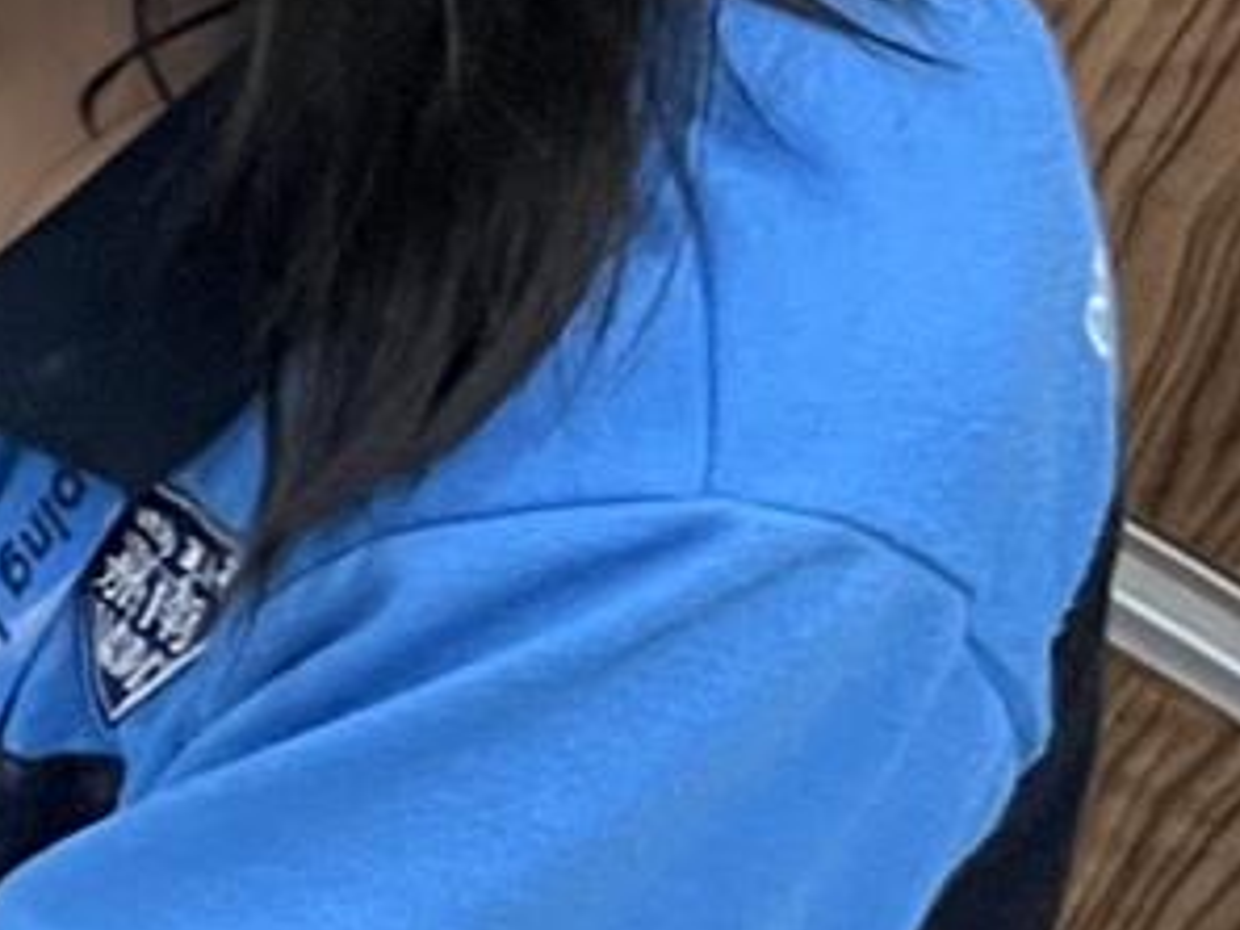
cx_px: -2375
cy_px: 1307
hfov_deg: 9.1
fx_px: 6448
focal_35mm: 180
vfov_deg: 8.1
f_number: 1.6
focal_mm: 5.1
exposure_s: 1/75
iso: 125
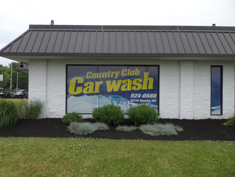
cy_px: 89
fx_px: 170
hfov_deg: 69.4
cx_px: 115
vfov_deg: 54.9
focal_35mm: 25
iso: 80
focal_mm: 4.3
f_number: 3.1
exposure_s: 1/500
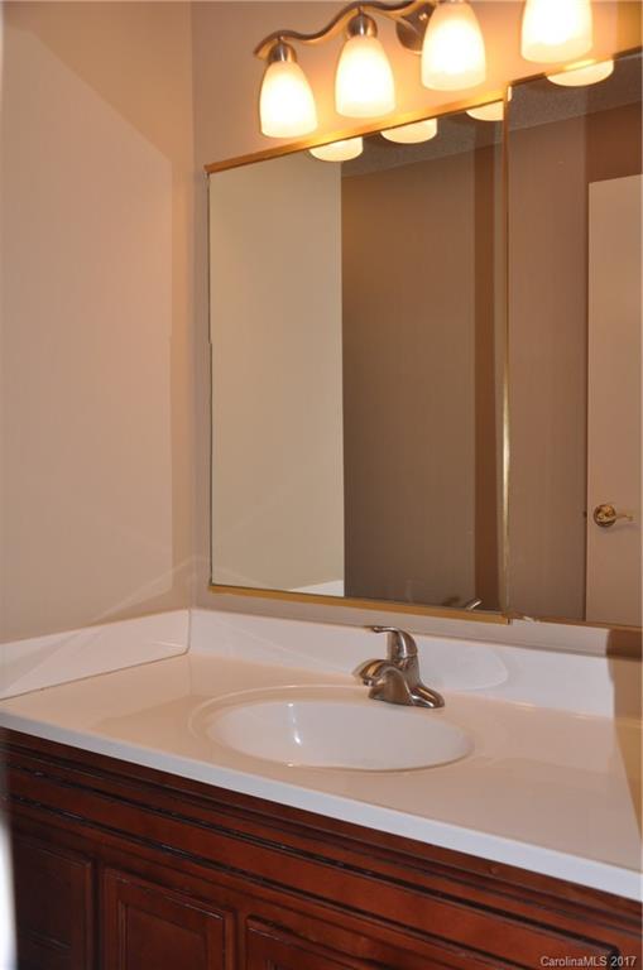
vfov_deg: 53.2
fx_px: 968
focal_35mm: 36
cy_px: 485
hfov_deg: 36.7
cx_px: 322
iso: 280
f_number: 3.8
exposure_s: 1/200
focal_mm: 24
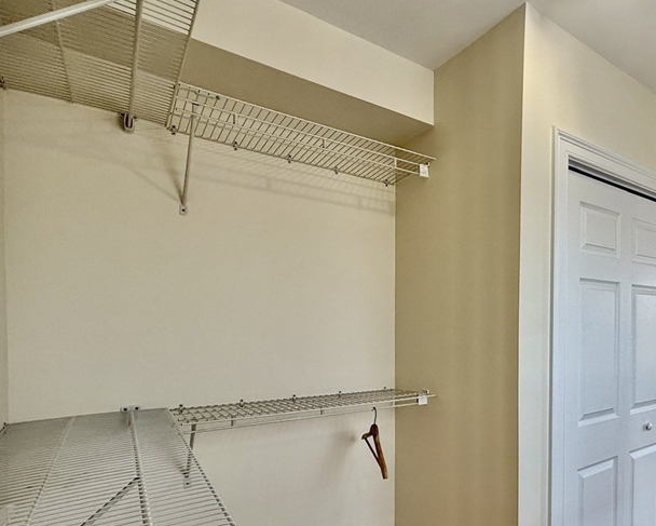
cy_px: 326
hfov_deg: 67.4
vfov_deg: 60.2
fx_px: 447
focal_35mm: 23
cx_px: 501
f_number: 2.2
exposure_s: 1/120
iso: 125
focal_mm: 2.22
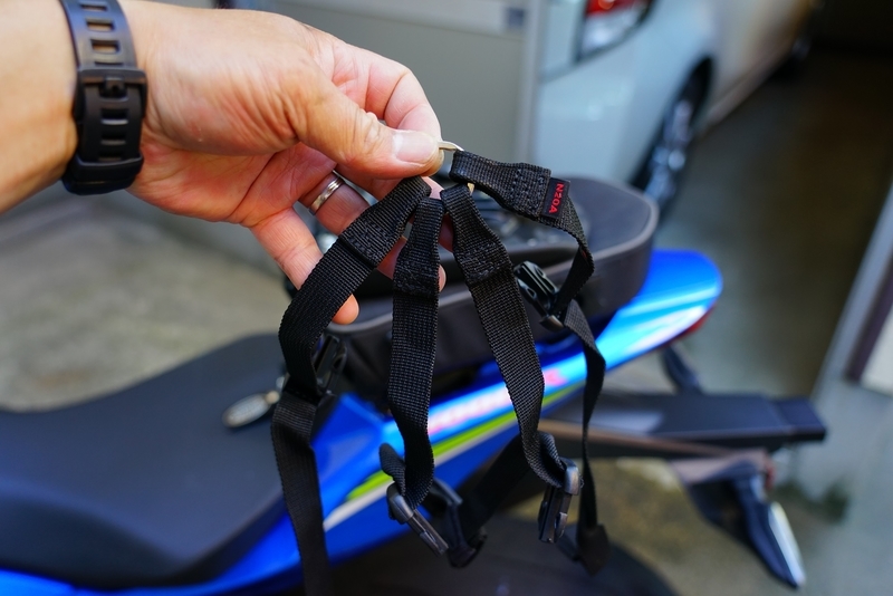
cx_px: 446
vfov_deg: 45.0
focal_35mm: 29
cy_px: 298
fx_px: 720
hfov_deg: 63.6
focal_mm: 29
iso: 500
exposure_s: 1/60
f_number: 4
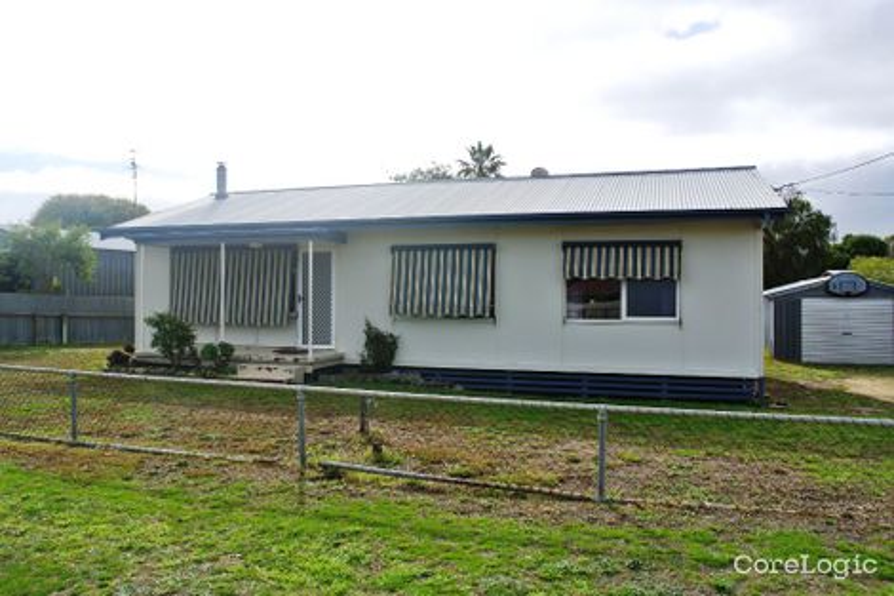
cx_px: 447
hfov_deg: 67.4
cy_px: 298
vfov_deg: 47.9
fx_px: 670
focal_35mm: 27
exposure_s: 1/500
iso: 100
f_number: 5.6
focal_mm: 10
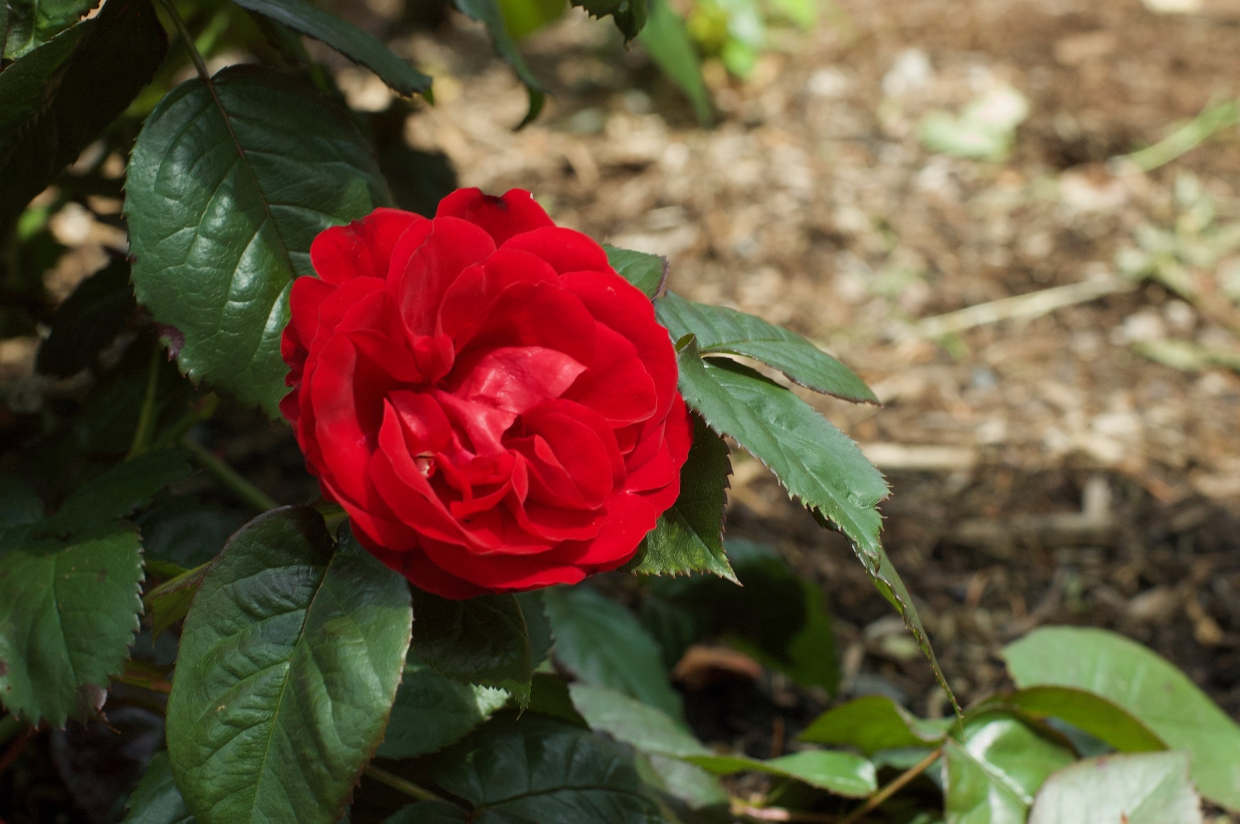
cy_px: 412
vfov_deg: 18.1
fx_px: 2581
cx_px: 620
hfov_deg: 27.0
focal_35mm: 75
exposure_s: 1/250
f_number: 8
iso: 400
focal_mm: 50
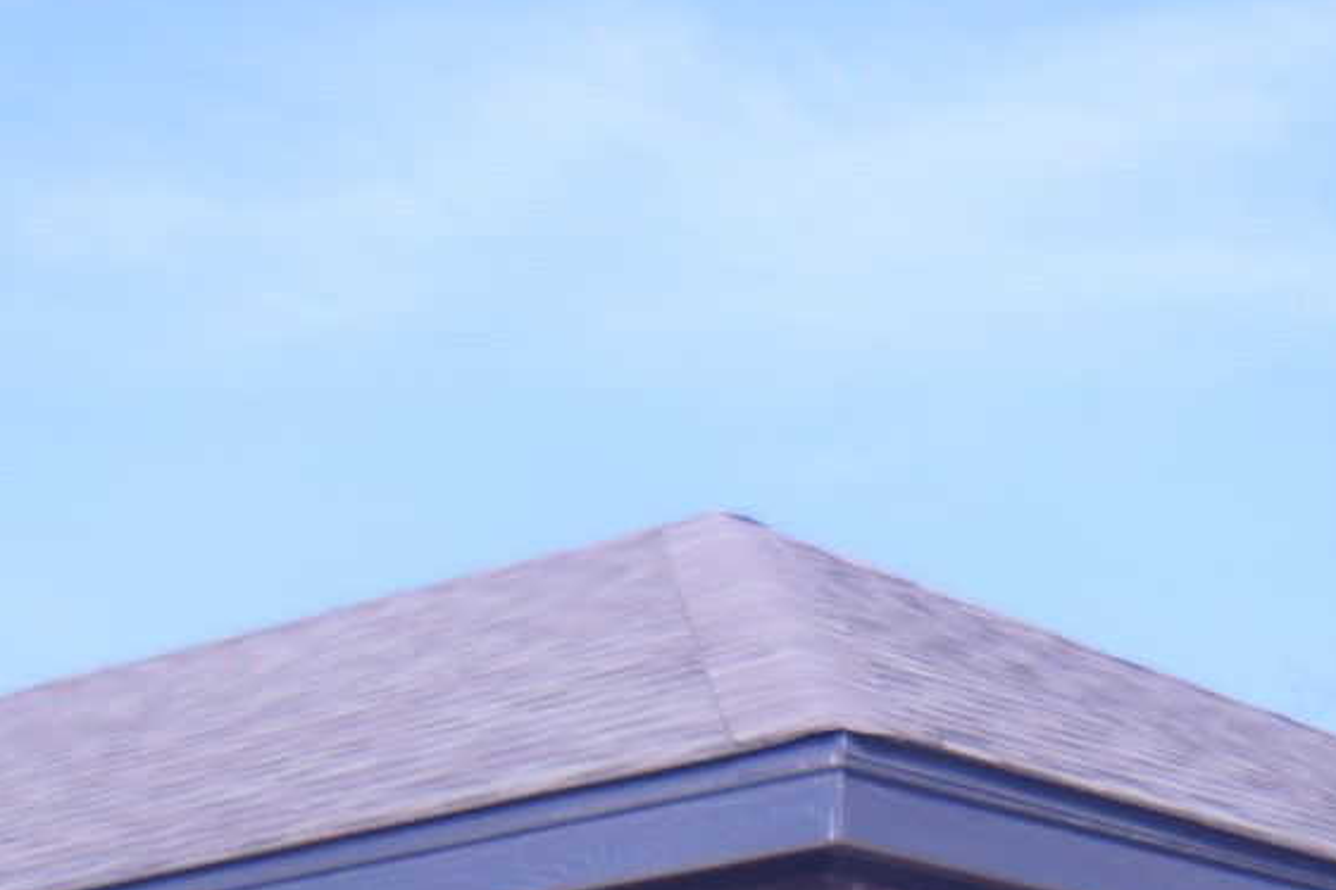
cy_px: 1414
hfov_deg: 16.1
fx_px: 4713
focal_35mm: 127
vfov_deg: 10.4
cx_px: 361
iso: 250
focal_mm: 35
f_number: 4.5
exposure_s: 1/320
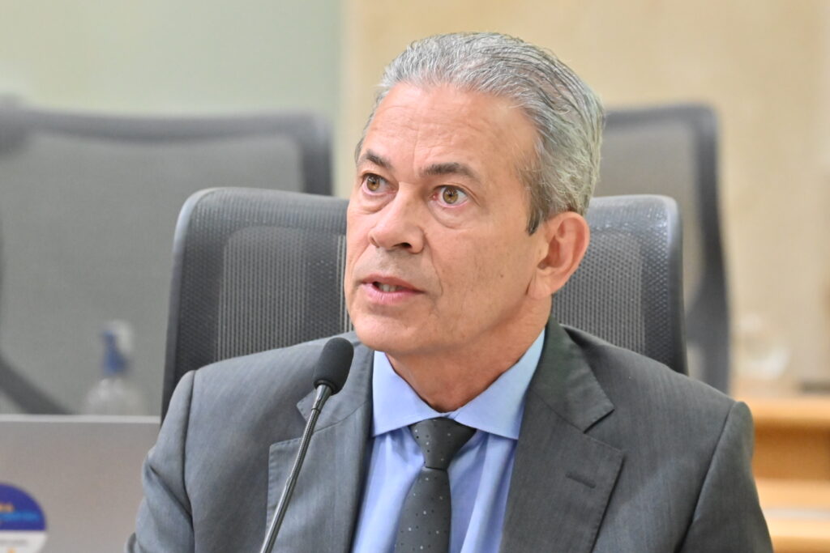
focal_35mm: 225
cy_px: 276
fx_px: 5188
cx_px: 415
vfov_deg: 6.1
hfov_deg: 9.1
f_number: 5
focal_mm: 150
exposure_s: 1/200
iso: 5000
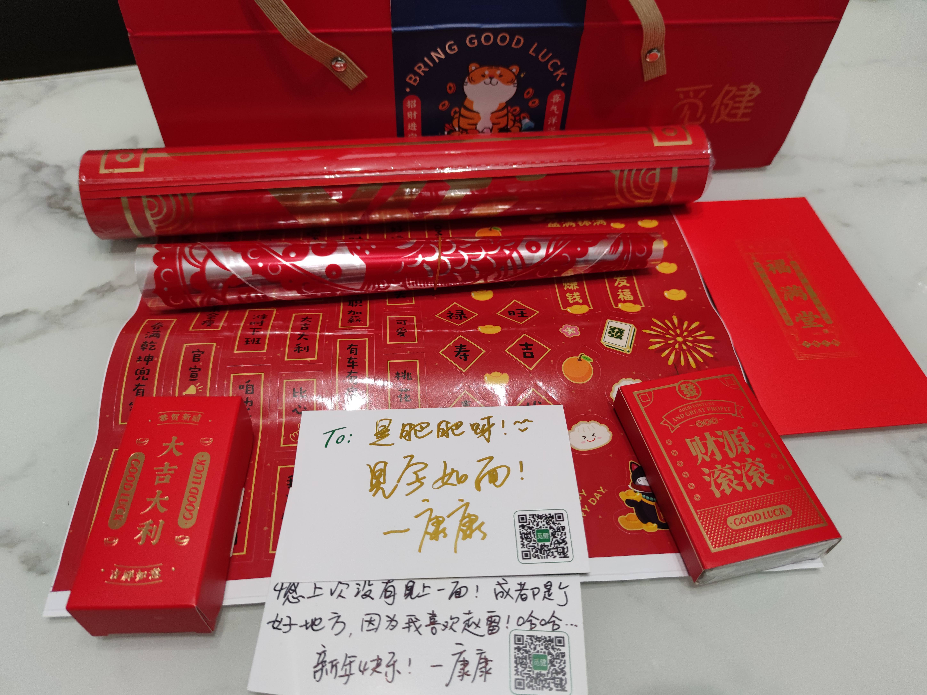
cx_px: 464
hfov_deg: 71.6
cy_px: 348
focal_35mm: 24
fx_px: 643
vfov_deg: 56.8
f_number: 1.69
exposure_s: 1/50
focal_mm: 6.72
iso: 380
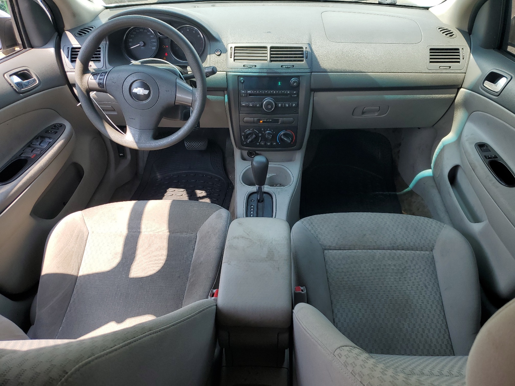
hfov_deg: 67.3
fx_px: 387
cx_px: 258
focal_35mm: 26
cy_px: 193
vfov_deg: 53.1
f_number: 1.5
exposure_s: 1/556
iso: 50
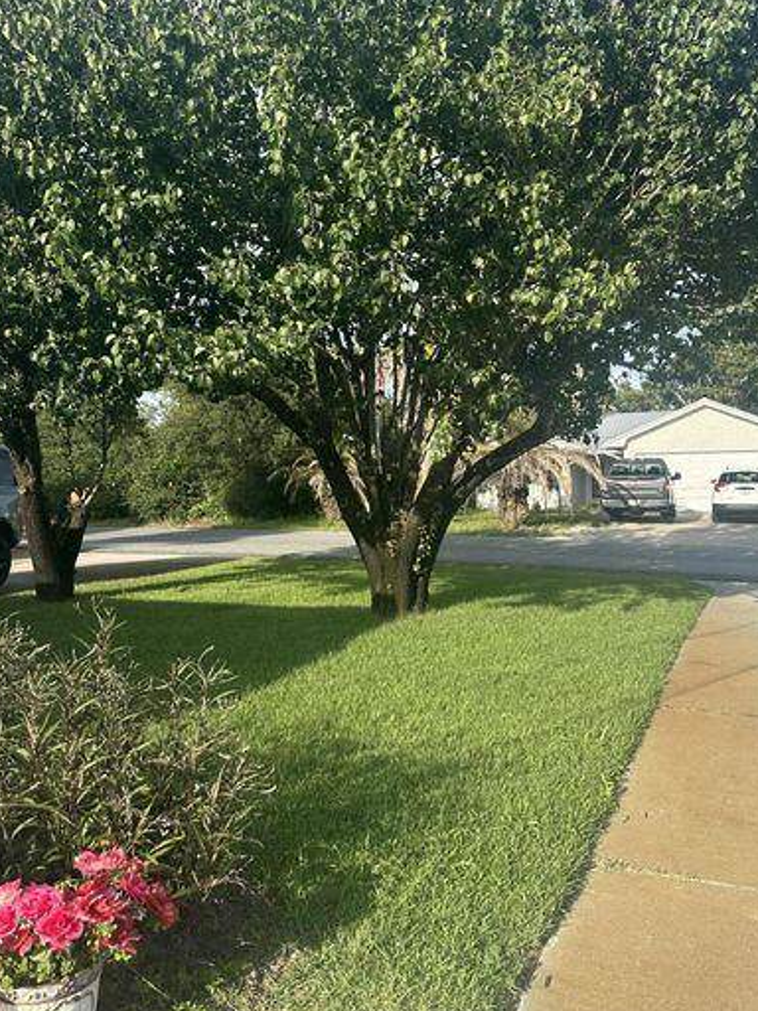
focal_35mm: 30
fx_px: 876
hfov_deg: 46.6
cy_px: 462
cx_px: 452
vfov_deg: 59.9
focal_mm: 6.86
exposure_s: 1/1692
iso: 80
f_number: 1.78
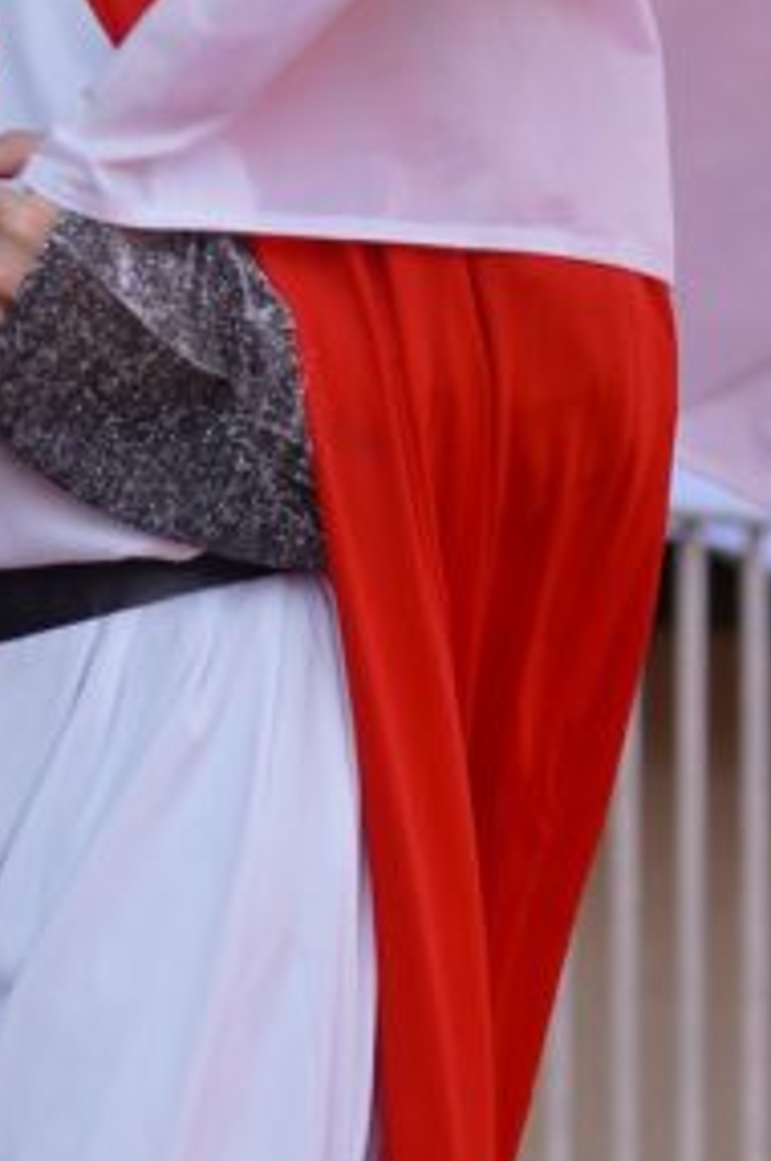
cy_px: 568
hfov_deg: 2.6
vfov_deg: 3.9
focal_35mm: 527
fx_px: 16970
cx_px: 99
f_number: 5
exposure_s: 1/200
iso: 100
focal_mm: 98
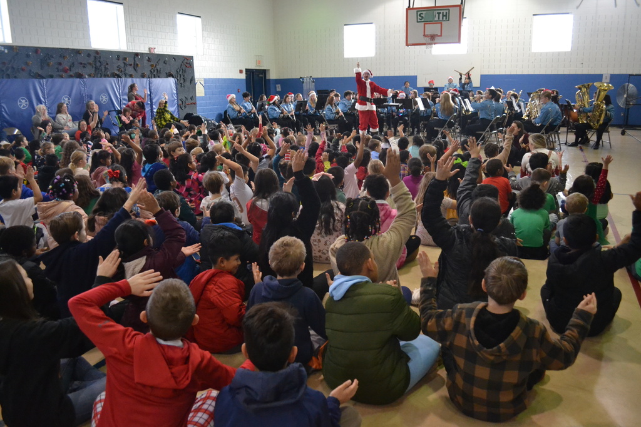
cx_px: 320
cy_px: 214
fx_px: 481
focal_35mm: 27
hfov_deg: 67.4
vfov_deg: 47.9
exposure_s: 1/160
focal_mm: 18
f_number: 3.5
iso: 3200
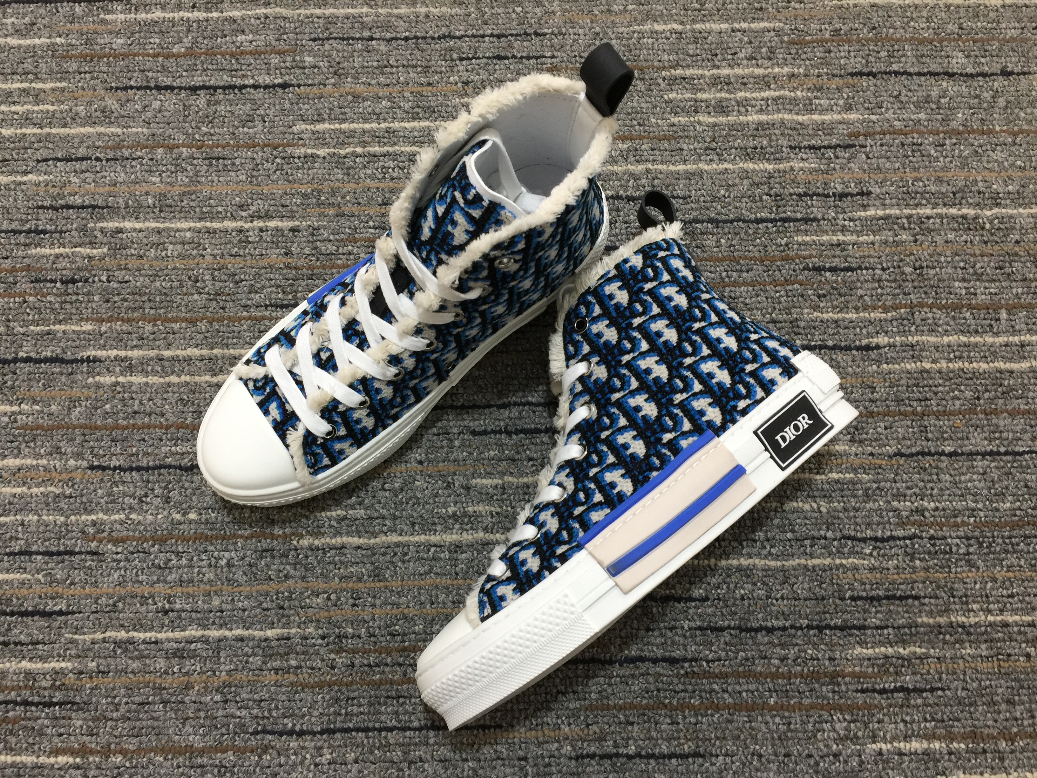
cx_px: 518
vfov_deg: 48.2
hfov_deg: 61.7
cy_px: 389
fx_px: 869
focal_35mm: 29
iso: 40
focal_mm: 4.15
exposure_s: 1/17
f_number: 2.2
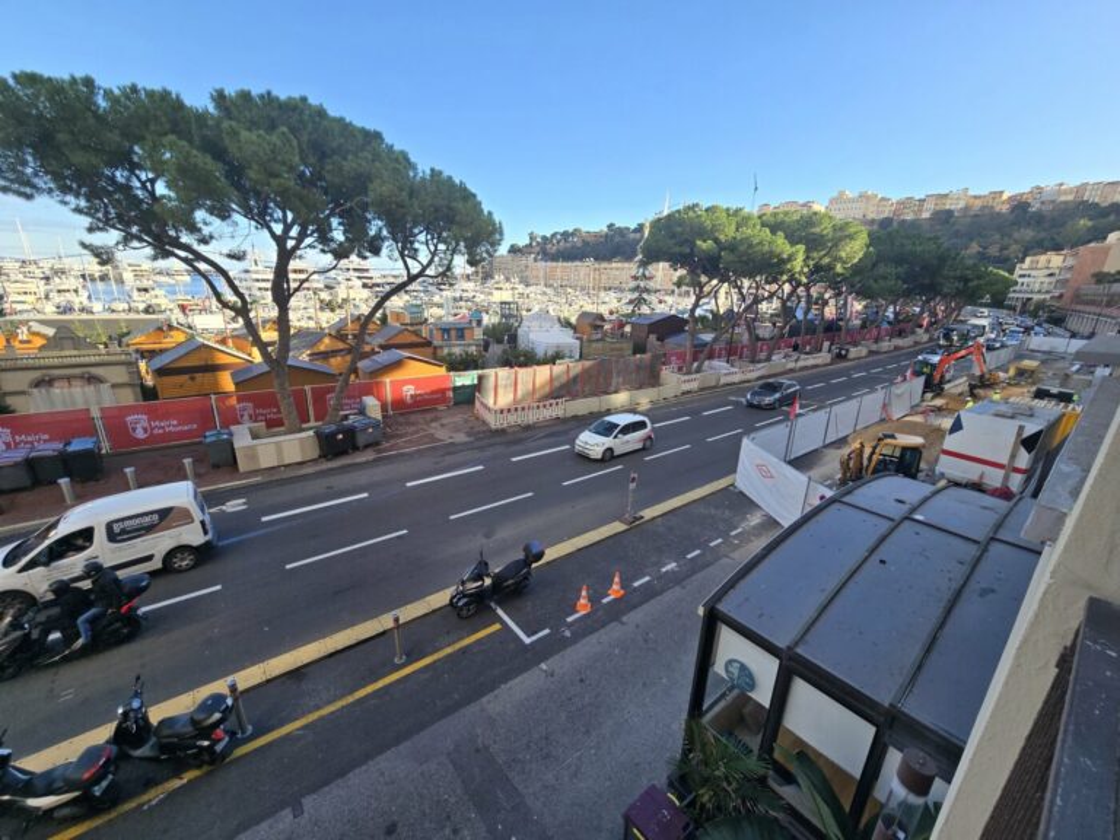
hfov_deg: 106.2
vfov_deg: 89.9
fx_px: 421
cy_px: 420
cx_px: 560
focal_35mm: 13
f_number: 2.2
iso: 50
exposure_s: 1/711
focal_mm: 2.2
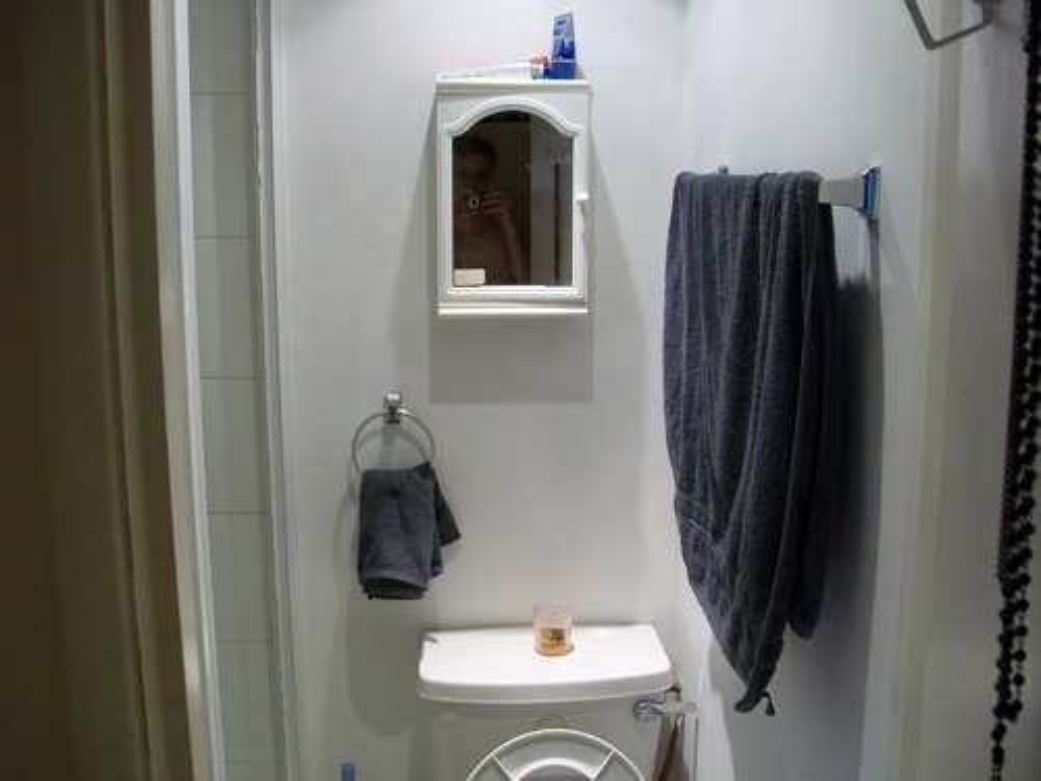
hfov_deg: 51.4
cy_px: 390
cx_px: 520
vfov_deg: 39.7
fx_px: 1083
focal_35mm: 36
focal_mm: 6
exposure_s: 1/40
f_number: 2.7
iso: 160
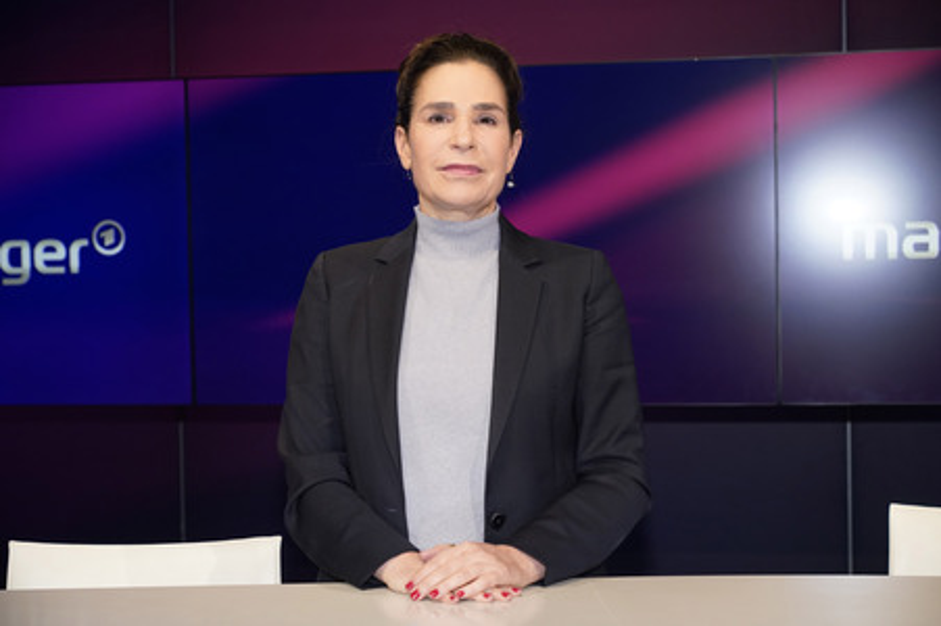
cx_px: 470
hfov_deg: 31.0
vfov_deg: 20.9
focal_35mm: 65
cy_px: 313
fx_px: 1698
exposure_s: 1/125
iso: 2000
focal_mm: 65
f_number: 5.6
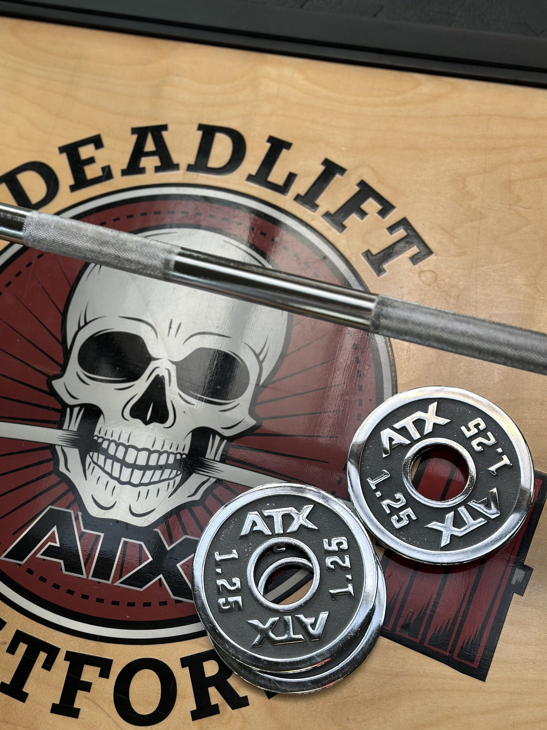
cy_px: 365
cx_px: 274
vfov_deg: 39.7
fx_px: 1011
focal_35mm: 48
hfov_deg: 30.3
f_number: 1.78
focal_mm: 6.86
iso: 64
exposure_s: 1/149
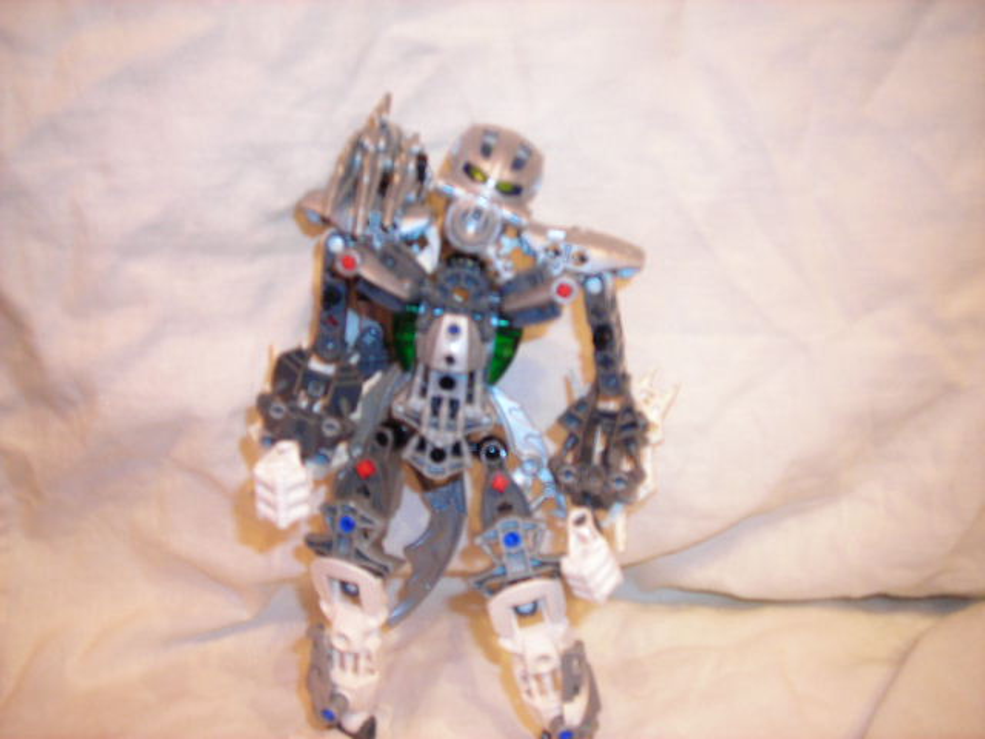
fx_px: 1081
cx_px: 492
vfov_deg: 37.7
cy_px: 370
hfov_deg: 49.0
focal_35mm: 38
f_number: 3.2
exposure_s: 1/1.5
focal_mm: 6.3
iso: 200
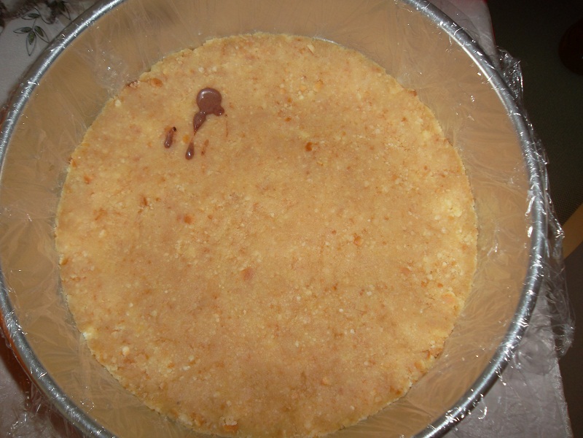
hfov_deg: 65.3
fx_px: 455
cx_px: 292
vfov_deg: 51.4
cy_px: 219
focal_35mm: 27
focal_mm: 4.9
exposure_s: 1/45
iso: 100
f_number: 3.5
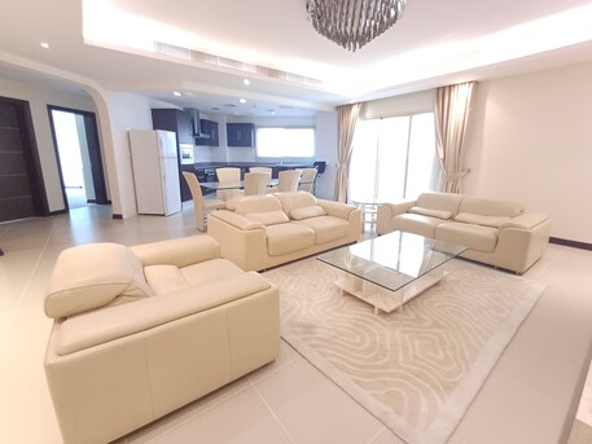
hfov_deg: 94.5
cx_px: 296
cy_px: 222
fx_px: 274
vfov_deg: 78.1
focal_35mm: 16
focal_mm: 1.64
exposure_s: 1/25
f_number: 2.2
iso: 320
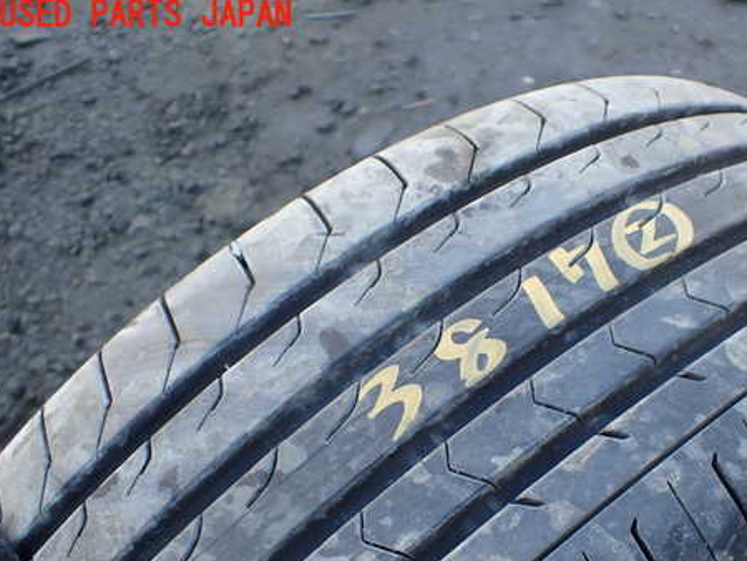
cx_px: 488
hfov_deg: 46.2
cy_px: 368
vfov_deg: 35.7
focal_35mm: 40
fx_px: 864
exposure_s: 1/160
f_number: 2.3
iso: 100
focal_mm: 5.4
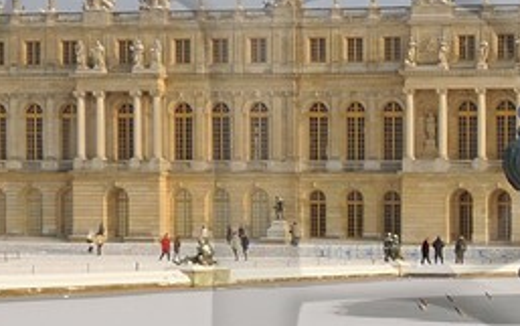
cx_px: 688
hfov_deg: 17.1
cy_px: 306
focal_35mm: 114
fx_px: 1617
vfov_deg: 11.4
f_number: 20
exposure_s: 1/60
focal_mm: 18
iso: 200
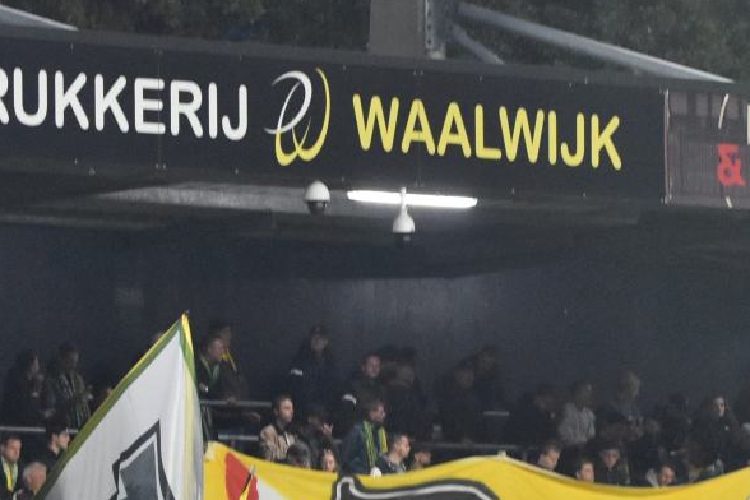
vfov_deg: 3.1
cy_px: 574
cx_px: 740
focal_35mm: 441
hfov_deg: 4.7
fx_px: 9187
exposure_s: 1/125
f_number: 4.5
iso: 2000
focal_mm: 90
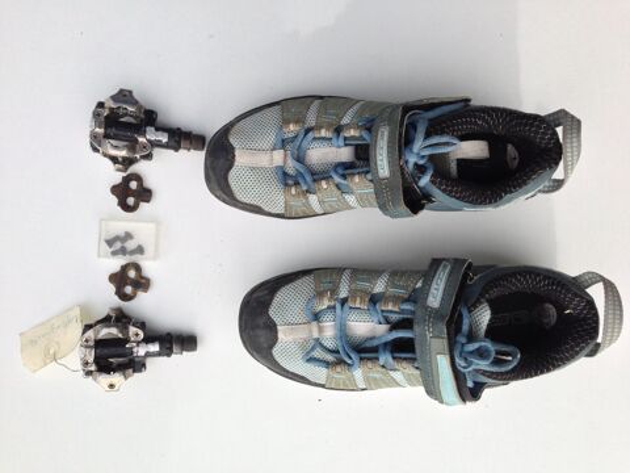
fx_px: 601
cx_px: 315
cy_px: 236
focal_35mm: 33
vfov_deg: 42.9
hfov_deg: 55.4
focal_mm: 4.13
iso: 50
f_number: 2.4
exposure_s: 1/1261
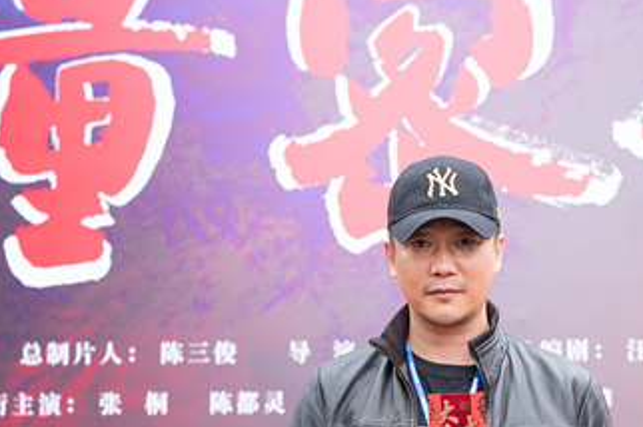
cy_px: 356
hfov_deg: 23.3
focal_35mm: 87
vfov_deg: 15.5
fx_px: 1552
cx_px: 413
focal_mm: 35
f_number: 3.5
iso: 200
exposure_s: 1/125
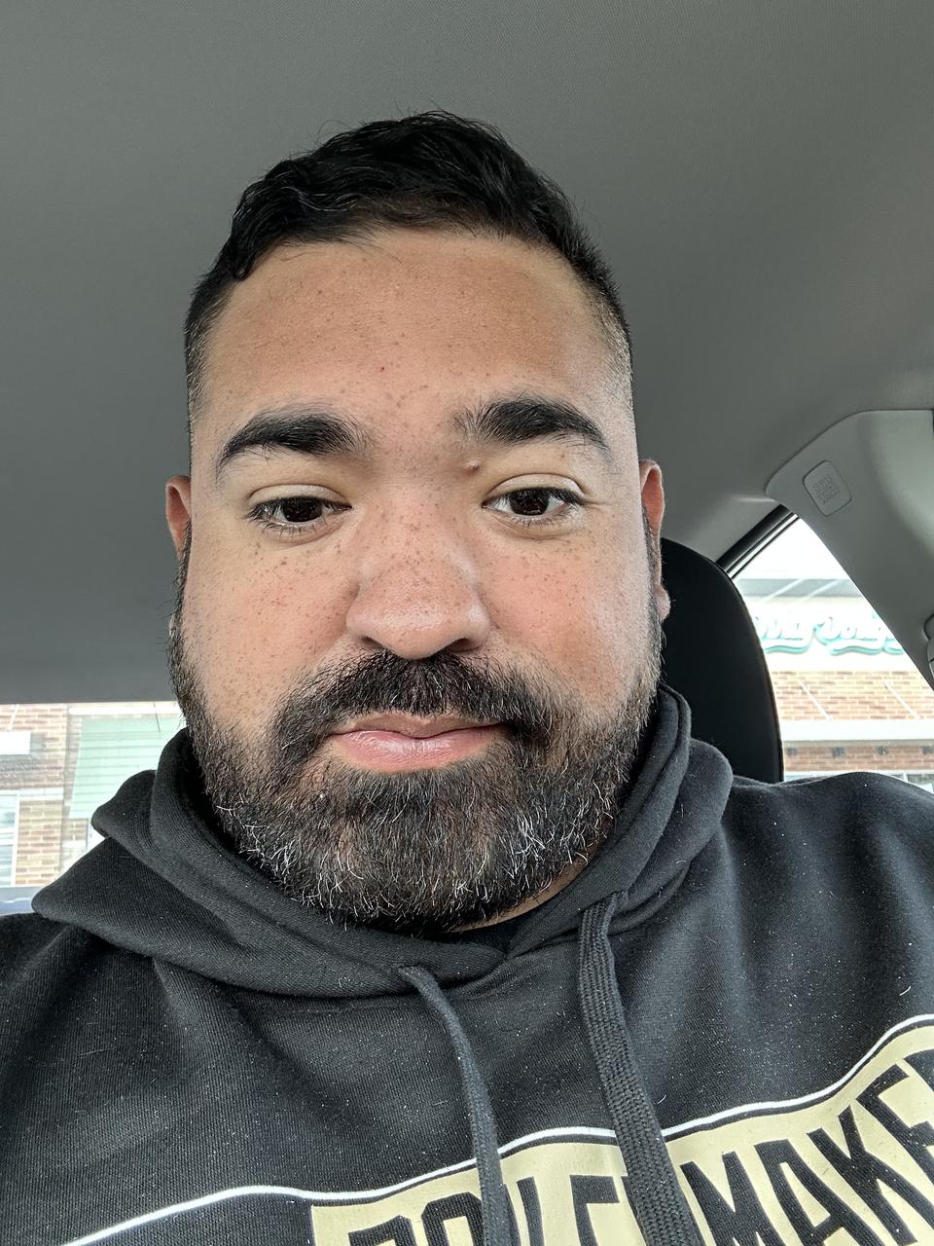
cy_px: 623
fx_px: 1079
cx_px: 467
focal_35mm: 30
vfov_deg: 60.0
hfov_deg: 46.8
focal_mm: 2.69
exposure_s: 1/121
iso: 50
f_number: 1.9
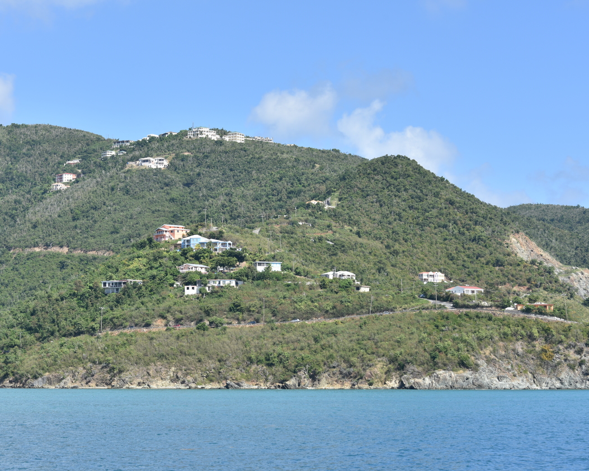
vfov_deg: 17.3
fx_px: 1551
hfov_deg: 21.5
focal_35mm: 89
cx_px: 280
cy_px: 236
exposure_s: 1/250
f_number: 8
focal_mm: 78
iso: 100
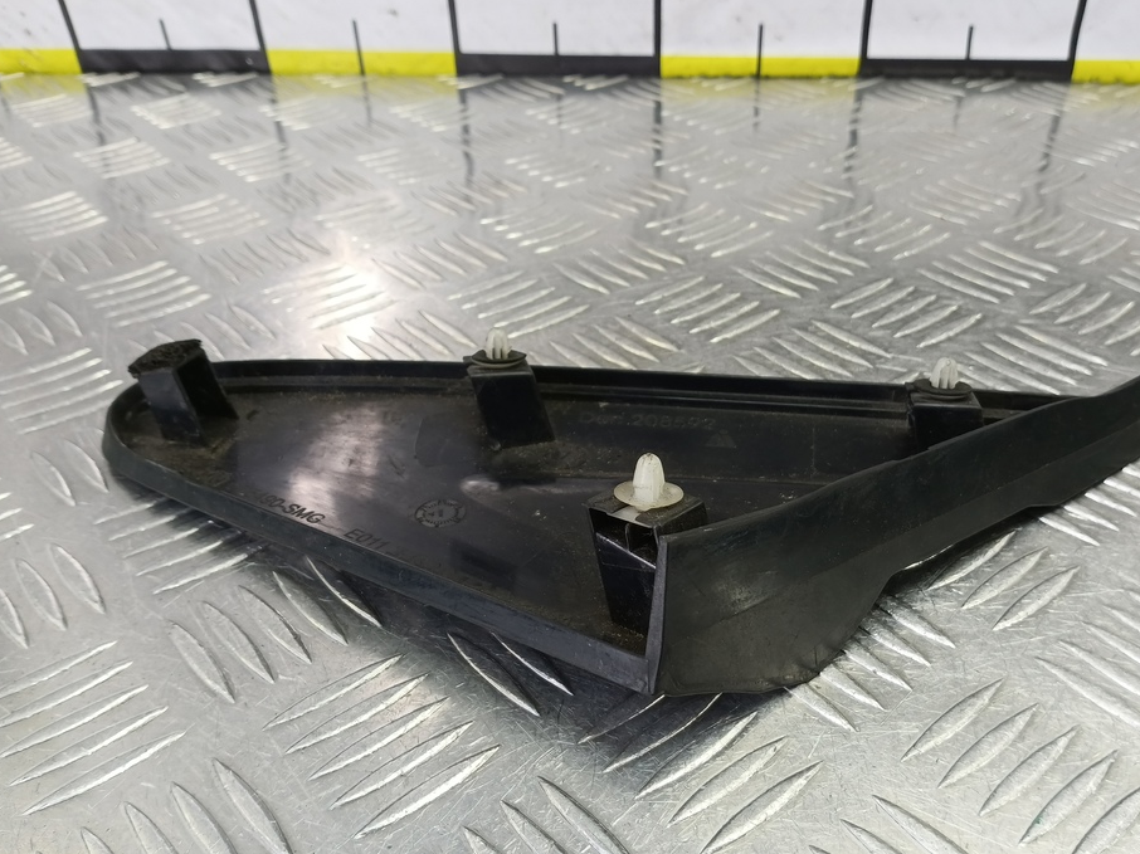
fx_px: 856
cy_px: 475
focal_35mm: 26
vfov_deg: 52.9
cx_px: 628
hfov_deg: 67.1
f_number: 1.6
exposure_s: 1/50
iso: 185
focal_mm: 4.11
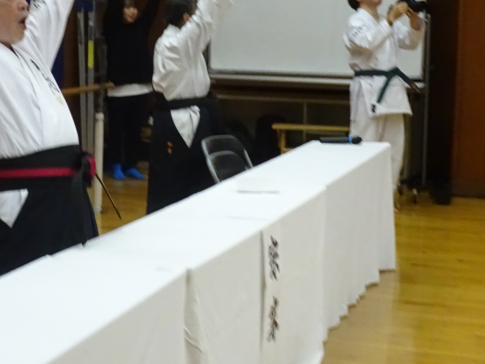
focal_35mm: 85
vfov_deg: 17.3
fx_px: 1191
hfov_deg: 23.0
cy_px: 132
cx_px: 182
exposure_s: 1/30
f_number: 3.5
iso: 500
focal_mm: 5.09
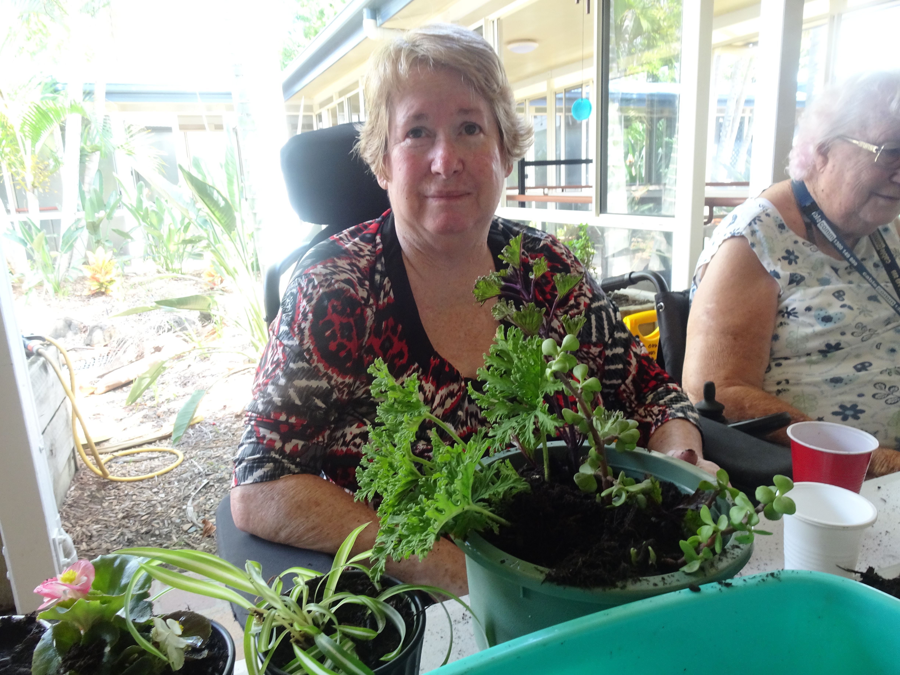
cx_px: 450
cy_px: 338
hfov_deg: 71.6
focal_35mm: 24
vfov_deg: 56.8
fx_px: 624
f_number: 3.5
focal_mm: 4.1
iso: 200
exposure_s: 1/30
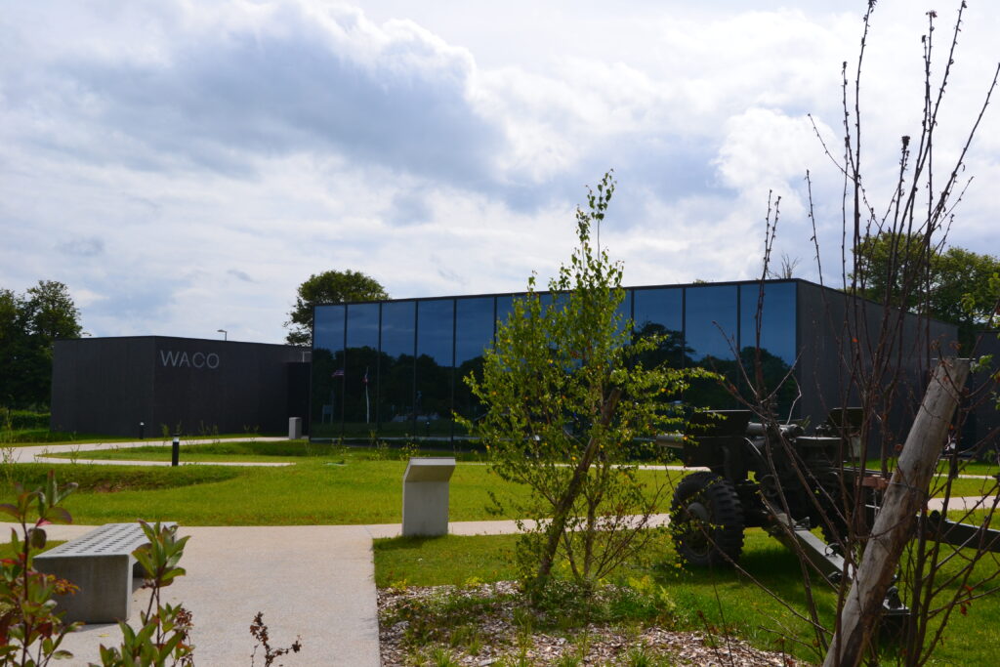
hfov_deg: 51.3
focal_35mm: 38
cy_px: 334
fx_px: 1042
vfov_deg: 35.5
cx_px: 500
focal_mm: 25
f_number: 11
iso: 250
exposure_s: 1/500
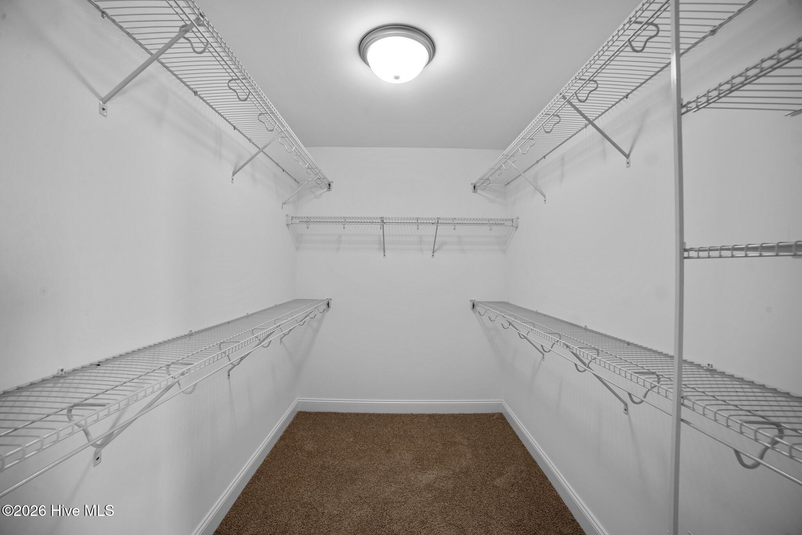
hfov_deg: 104.2
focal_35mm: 14
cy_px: 268
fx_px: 312
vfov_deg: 81.3
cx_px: 401
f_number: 9
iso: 100
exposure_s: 1/5
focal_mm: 14
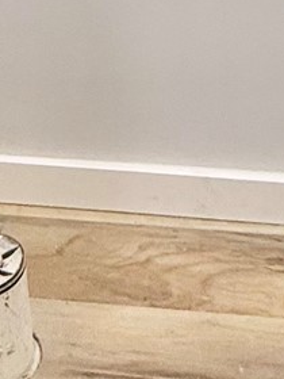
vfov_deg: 17.8
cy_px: -225
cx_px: 195
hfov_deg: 15.4
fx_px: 1050
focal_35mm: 96
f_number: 2.2
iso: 160
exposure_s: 1/120
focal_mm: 2.22
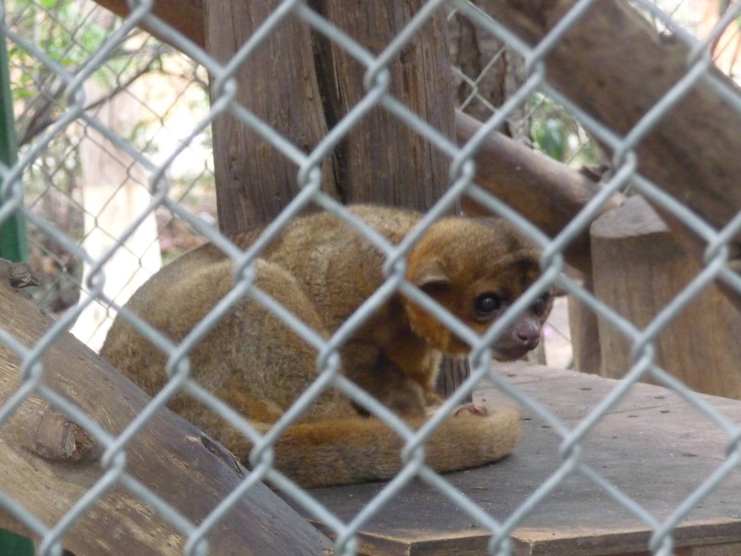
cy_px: 278
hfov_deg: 13.4
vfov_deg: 10.1
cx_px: 370
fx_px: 3147
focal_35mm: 147
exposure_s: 1/100
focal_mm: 25.2
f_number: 4.8
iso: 800
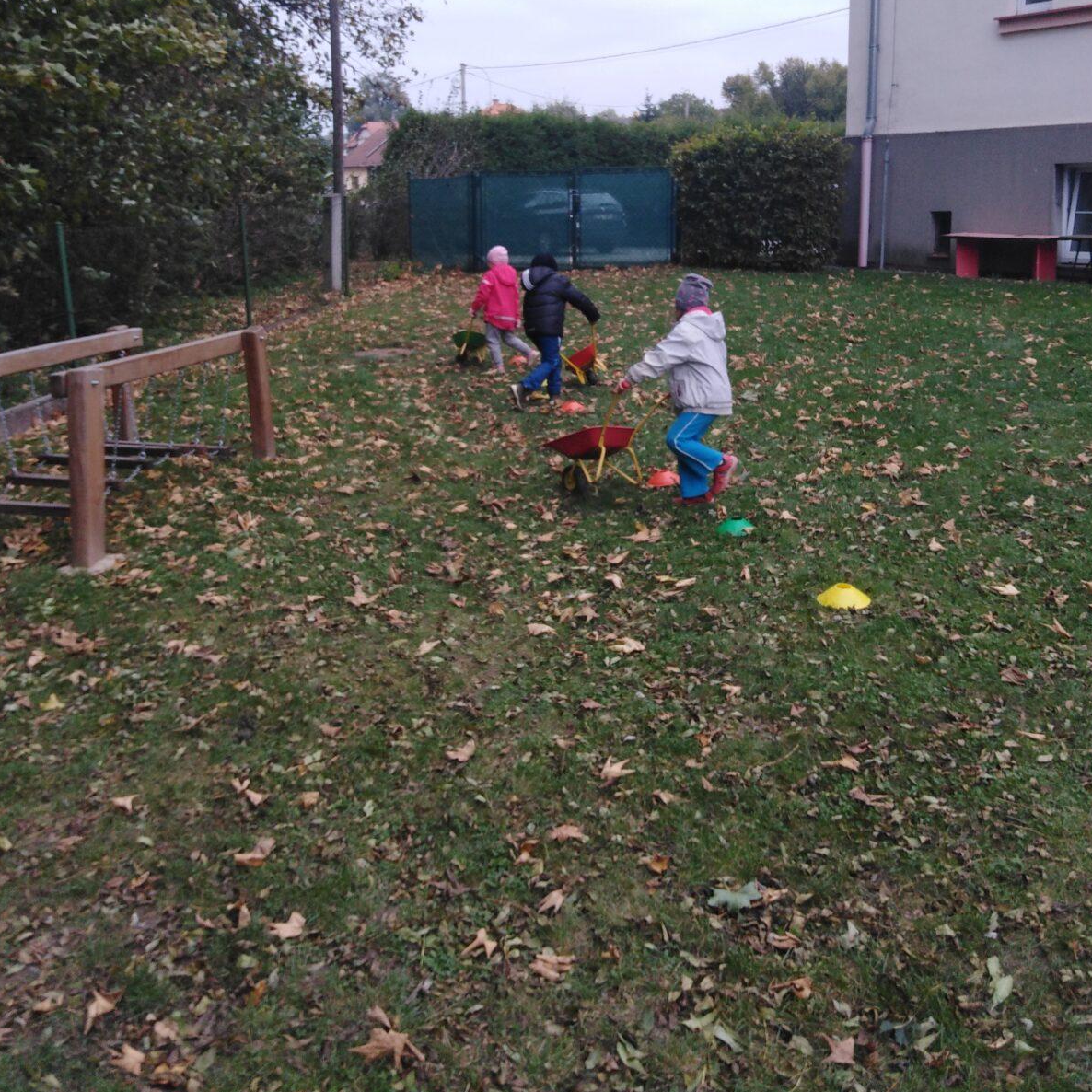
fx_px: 1106
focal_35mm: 31
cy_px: 377
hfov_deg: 52.5
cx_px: 550
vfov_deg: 51.7
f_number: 2.2
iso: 100
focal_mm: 3.46
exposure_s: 1/294
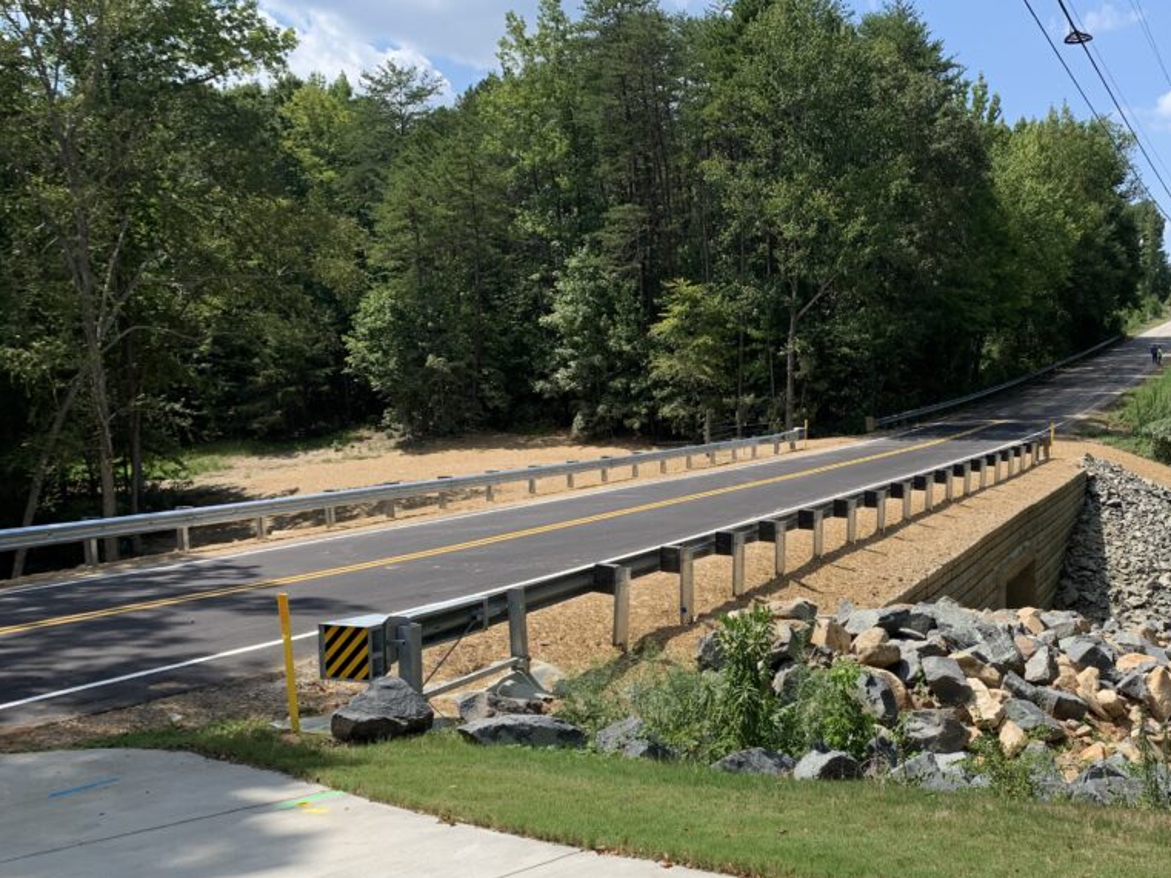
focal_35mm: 35
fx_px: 1184
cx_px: 786
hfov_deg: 51.6
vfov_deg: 40.5
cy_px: 541
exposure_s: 1/2364
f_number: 1.8
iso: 25
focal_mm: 4.25
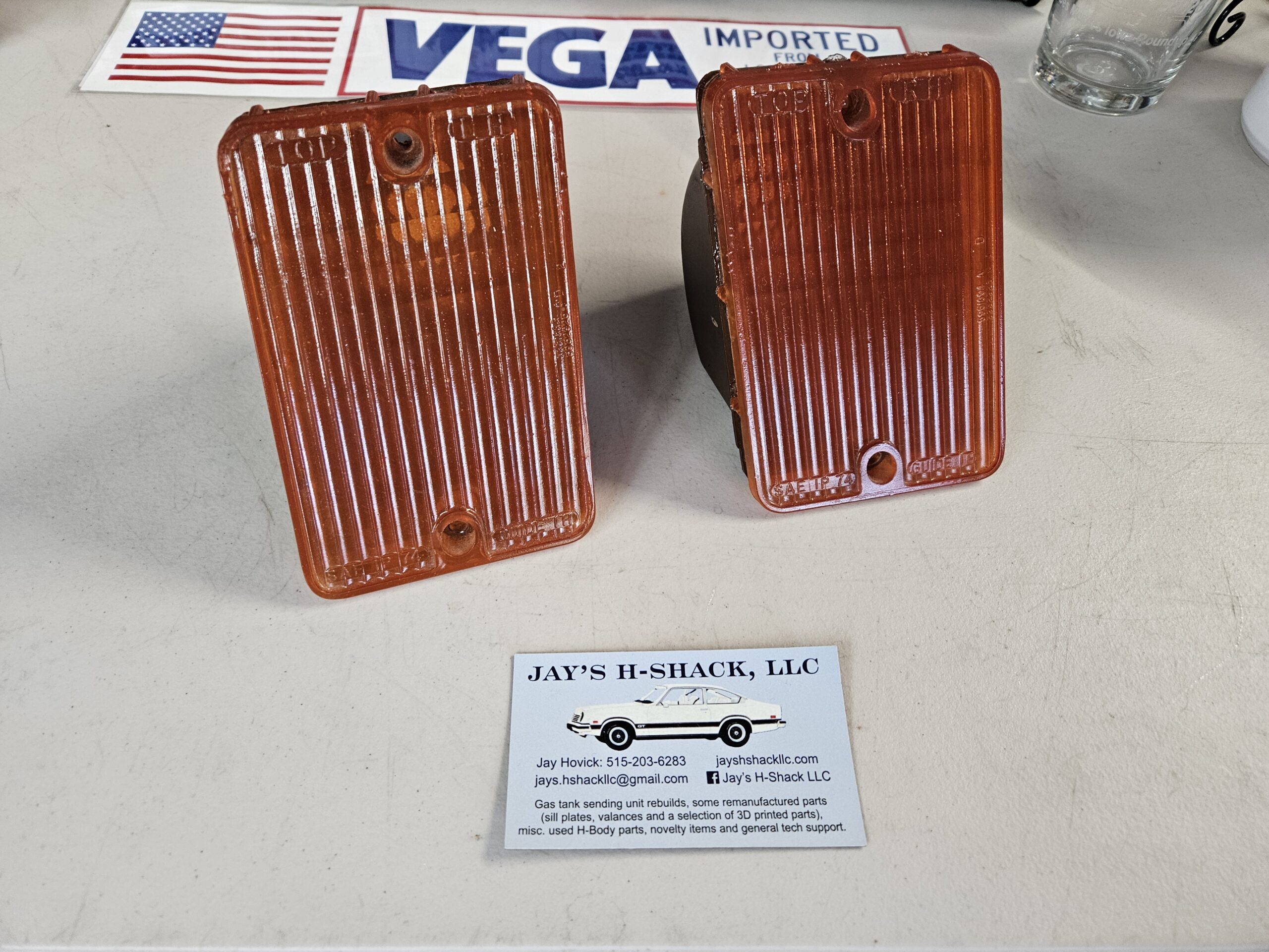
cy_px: 476
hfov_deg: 73.9
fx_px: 843
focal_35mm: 23
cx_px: 634
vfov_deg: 58.9
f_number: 1.8
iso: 250
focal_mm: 5.4
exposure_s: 1/120
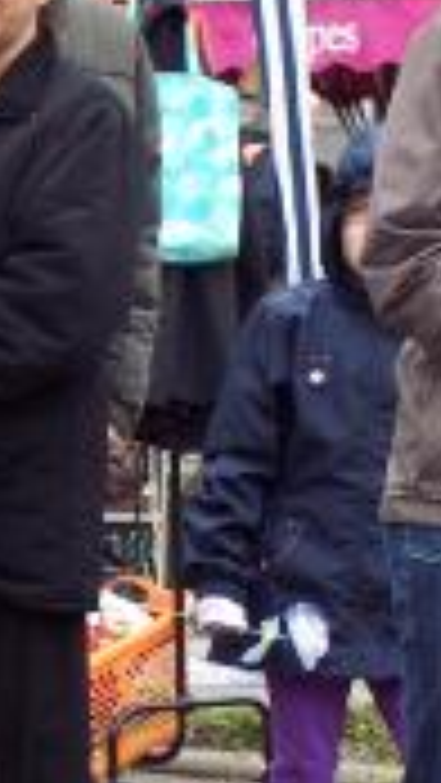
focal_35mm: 366
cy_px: 632
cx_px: -630
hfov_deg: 3.3
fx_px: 7601
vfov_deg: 5.9
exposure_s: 1/180
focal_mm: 24
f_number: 4.8
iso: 100
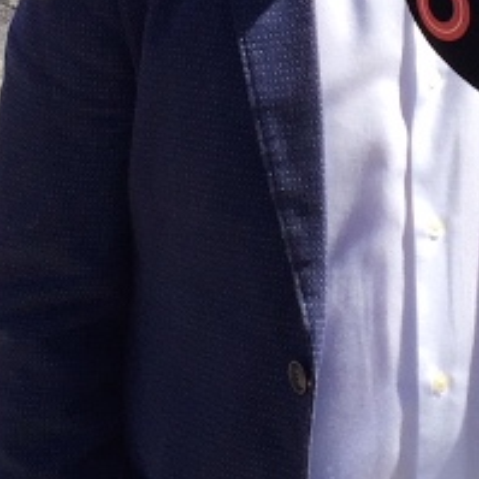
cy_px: -118
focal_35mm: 132
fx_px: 2067
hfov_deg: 13.2
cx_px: 349
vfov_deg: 12.8
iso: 32
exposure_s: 1/1364
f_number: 2.2
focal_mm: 4.15
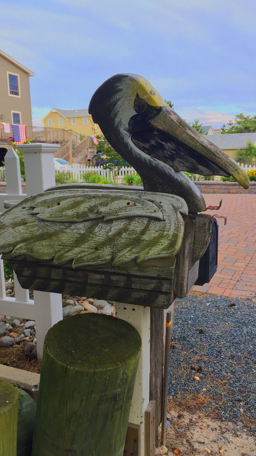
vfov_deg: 61.0
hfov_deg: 36.7
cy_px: 231
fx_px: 386
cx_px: 130
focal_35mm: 32
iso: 50
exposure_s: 1/120
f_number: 2.2
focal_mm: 4.15
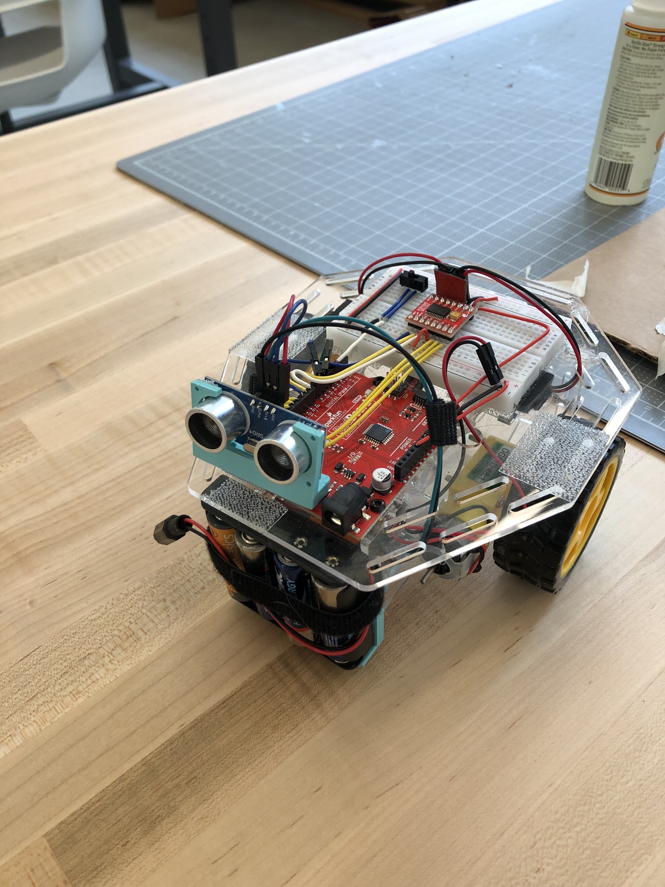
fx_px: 717
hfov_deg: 49.7
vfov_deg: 63.4
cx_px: 332
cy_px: 444
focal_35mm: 28
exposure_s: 1/78
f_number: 1.8
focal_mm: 3.99
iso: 40
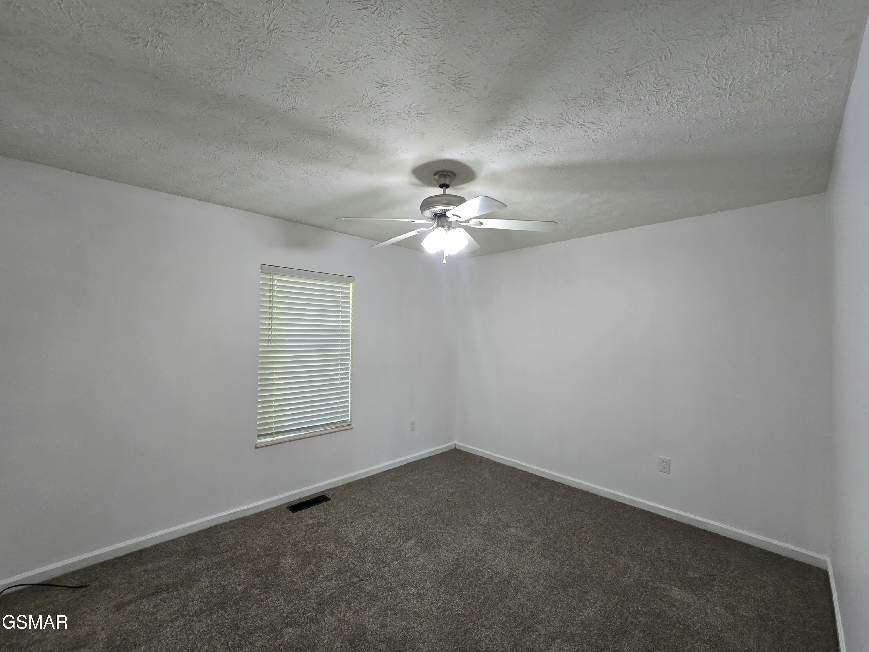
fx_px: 326
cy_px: 326
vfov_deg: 89.9
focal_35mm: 13
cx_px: 434
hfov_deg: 106.2
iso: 125
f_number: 2.2
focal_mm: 2.2
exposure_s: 1/60
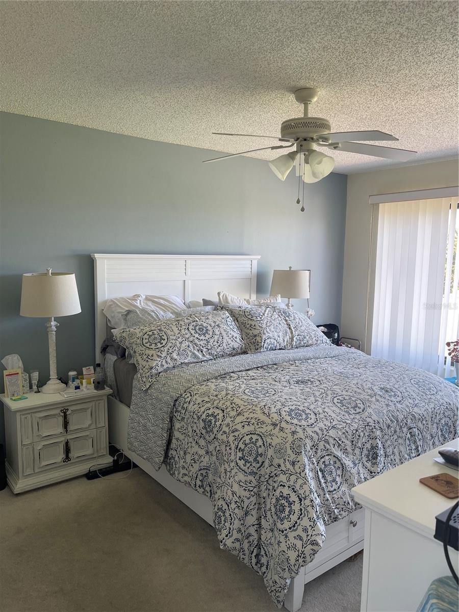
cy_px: 306
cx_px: 230
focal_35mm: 25
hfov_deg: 54.9
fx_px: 442
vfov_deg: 69.4
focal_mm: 5.1
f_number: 1.6
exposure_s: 1/121
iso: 80
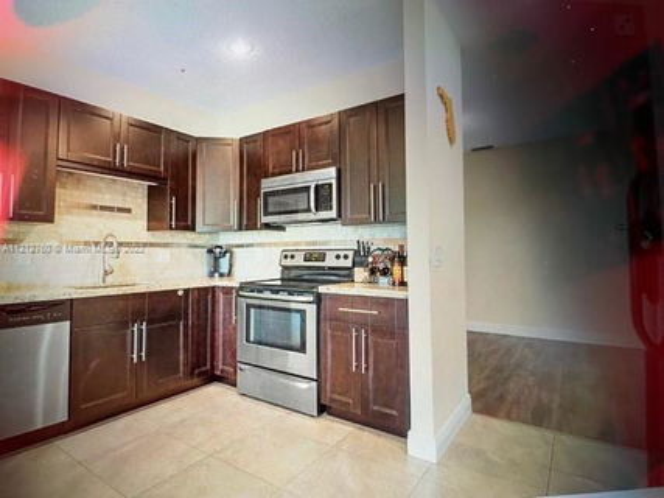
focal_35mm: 26
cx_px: 332
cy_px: 249
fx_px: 499
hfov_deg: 67.3
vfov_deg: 53.0
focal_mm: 4.2
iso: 125
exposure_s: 1/50
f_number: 1.6
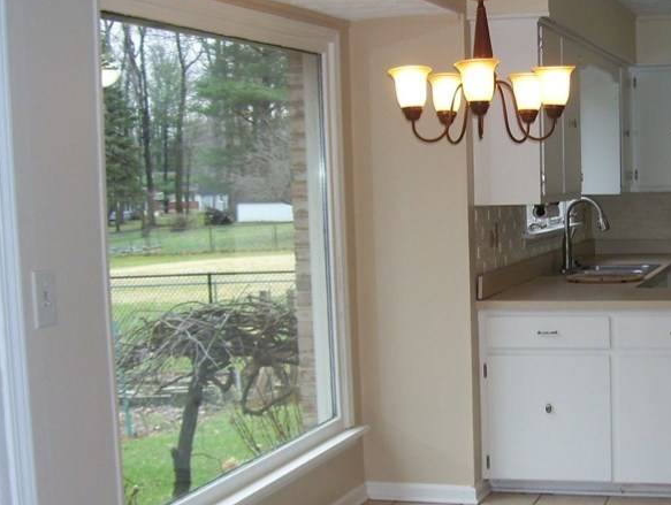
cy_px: 339
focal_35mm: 63
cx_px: 509
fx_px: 1223
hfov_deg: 30.1
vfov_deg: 23.2
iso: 80
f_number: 2.7
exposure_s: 1/60
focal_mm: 6
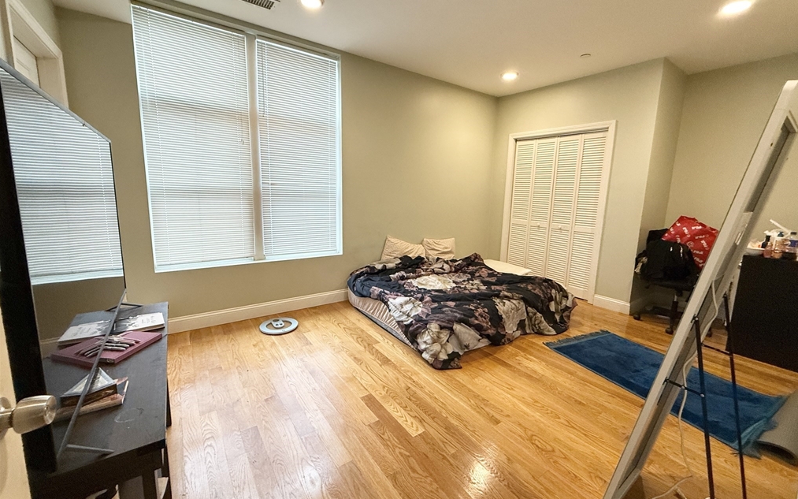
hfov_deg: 101.5
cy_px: 240
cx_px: 403
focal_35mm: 15
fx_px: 326
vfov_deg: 74.8
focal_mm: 2.22
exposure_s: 1/120
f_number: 2.2
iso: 320
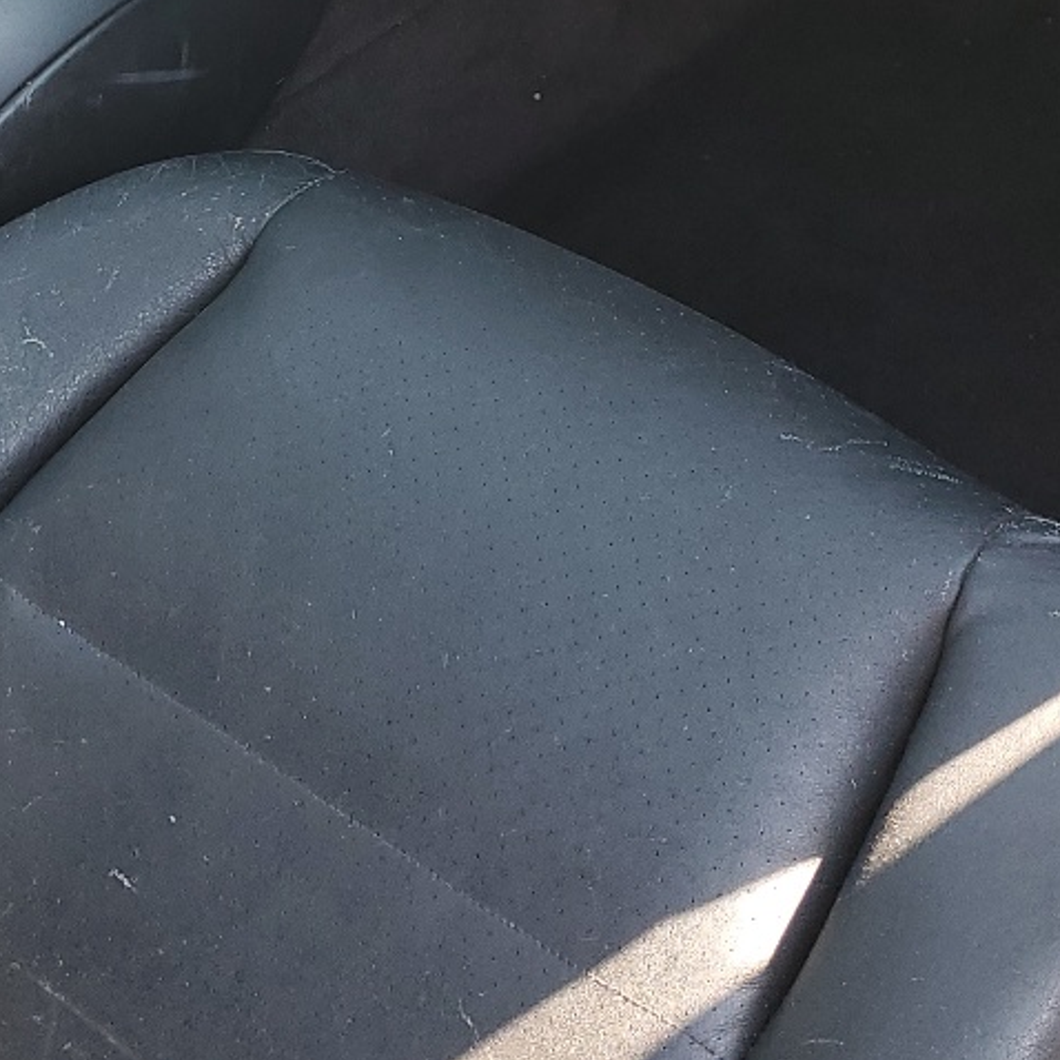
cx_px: 421
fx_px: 2668
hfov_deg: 22.4
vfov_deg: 21.1
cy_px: -166
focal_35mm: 77
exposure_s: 1/120
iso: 52
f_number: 1.5
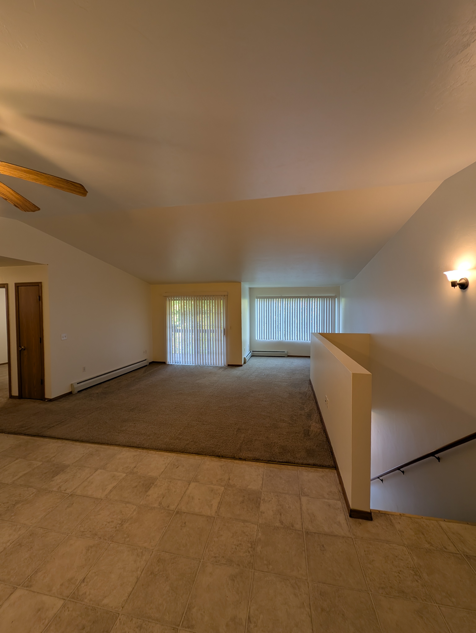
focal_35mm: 12
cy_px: 316
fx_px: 219
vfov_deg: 110.5
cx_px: 238
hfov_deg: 94.6
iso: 50
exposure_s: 1/40
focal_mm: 2.23
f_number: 1.95
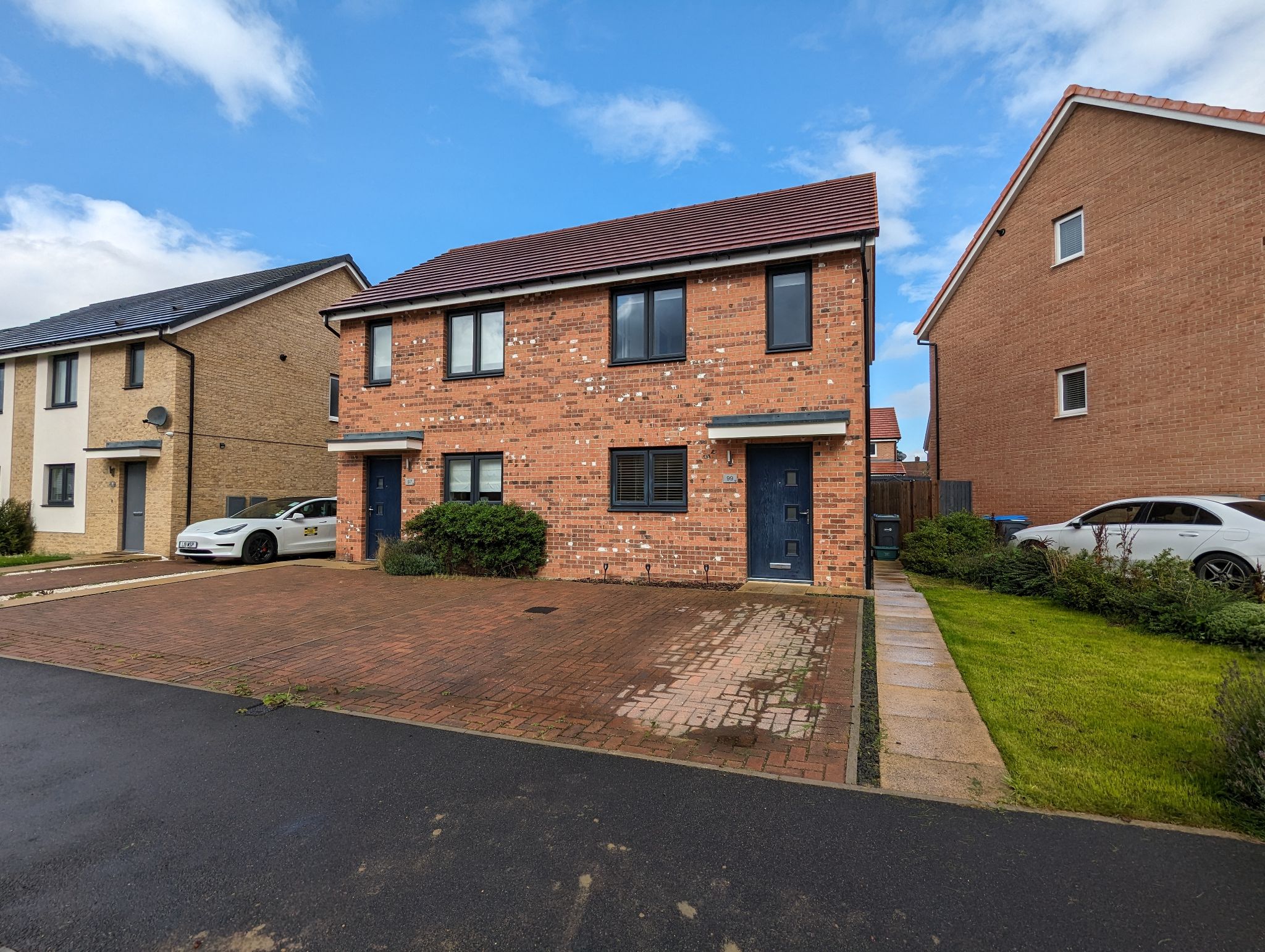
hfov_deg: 94.4
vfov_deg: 78.2
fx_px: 586
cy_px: 476
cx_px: 632
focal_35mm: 16
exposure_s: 1/1420
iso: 50
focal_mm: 2.35
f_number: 2.2
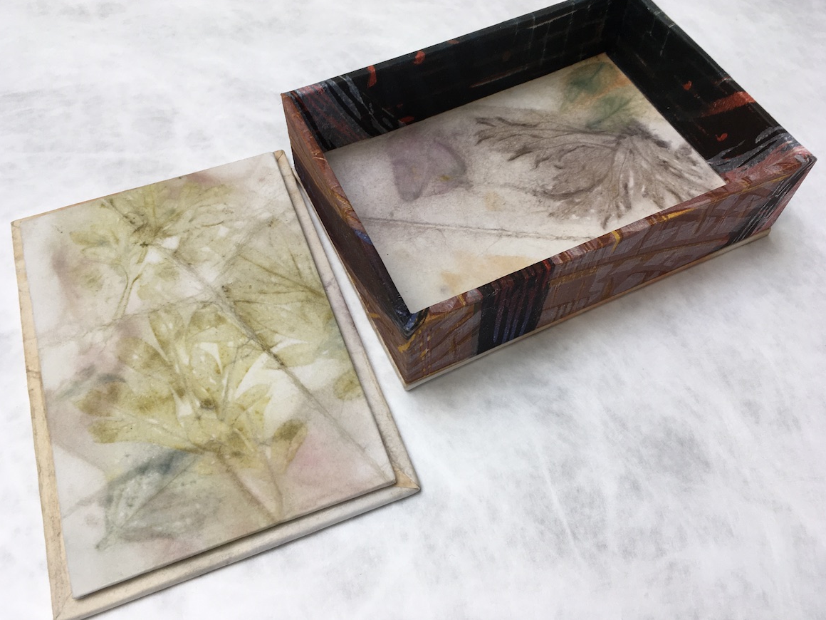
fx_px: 716
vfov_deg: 46.8
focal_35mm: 30
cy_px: 300
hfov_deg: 60.0
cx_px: 409
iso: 25
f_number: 2.2
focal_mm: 4.15
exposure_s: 1/60
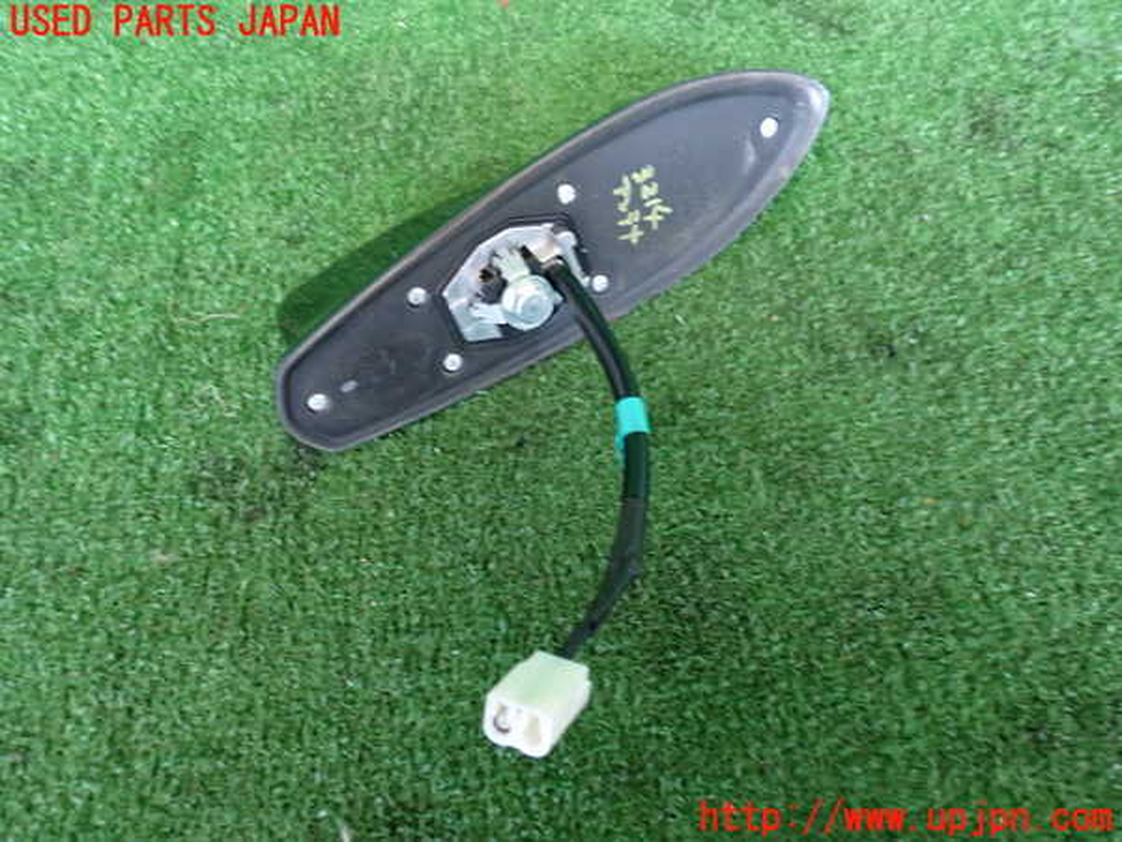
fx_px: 972
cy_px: 421
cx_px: 561
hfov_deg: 60.0
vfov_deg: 46.8
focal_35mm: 30
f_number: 2.3
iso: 500
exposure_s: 1/30
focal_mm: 5.4
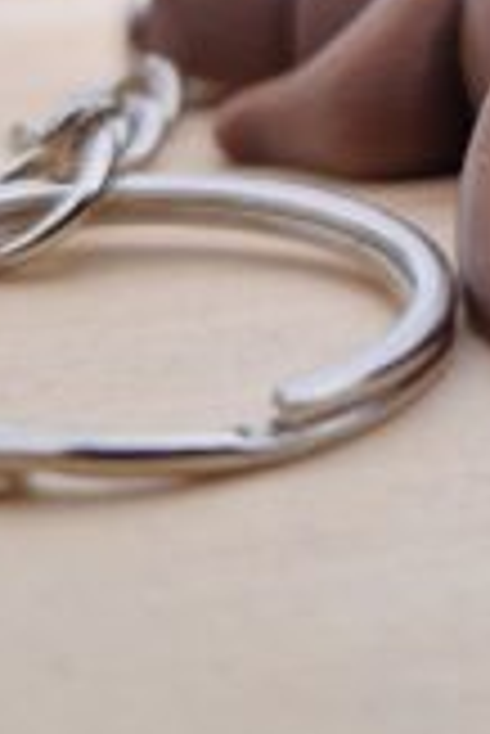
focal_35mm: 88
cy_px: -158
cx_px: 679
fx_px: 1793
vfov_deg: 21.4
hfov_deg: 14.7
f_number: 1.8
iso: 50
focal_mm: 5.4
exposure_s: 1/180
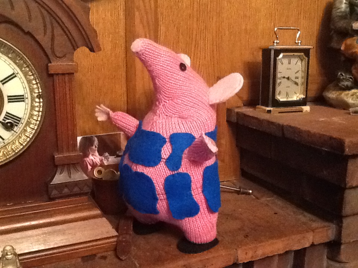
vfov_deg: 32.9
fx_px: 455
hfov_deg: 42.9
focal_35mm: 44
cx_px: 179
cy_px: 134
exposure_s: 1/15
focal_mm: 2.03
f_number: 2.4
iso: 500
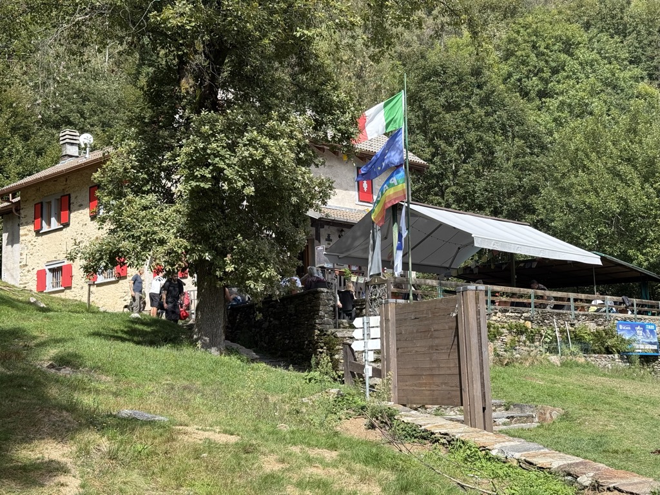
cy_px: 248
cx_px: 330
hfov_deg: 39.7
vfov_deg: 30.3
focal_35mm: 48
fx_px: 915
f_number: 1.78
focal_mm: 6.76
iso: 64
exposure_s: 1/1715
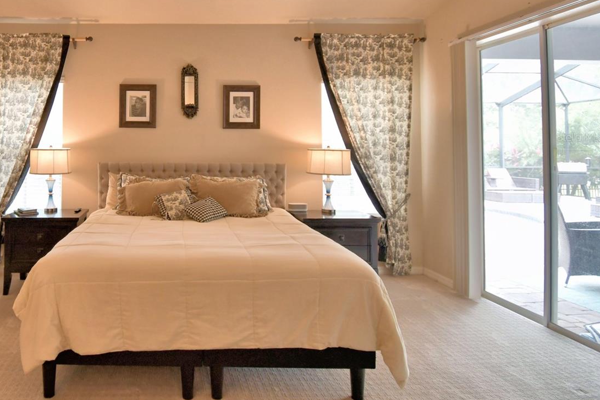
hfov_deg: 74.2
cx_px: 166
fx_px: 367
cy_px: 137
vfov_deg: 56.1
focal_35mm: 22
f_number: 4.5
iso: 450
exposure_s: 1/30
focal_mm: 10
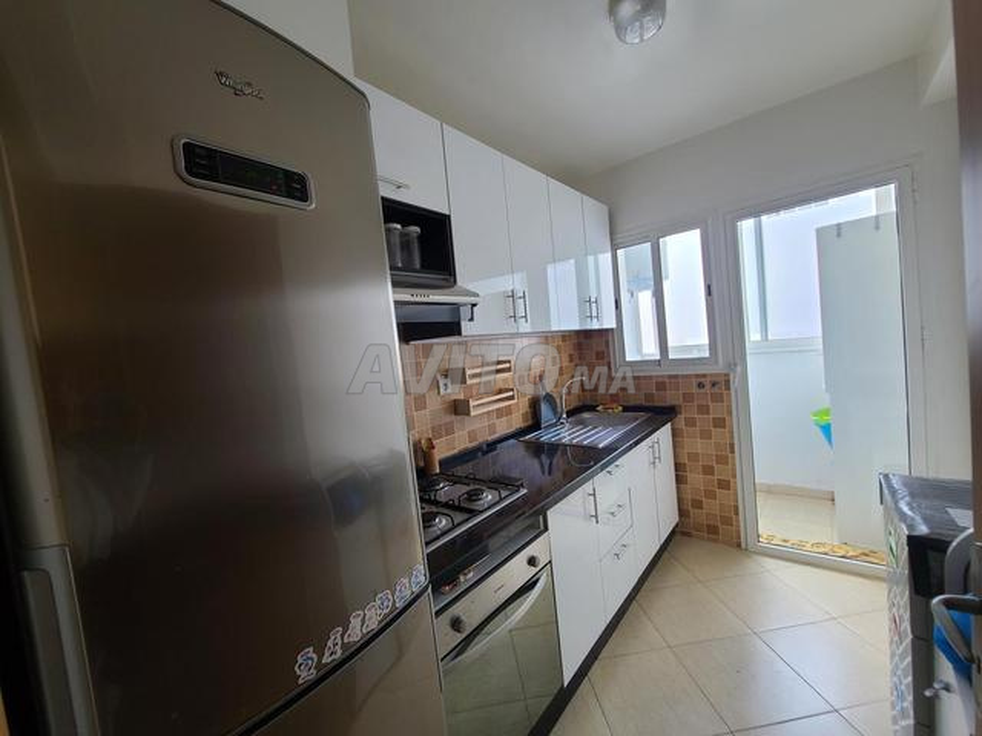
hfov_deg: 106.2
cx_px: 491
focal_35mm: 13
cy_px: 368
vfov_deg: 89.9
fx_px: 369
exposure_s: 1/60
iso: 80
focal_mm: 2.2
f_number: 2.2
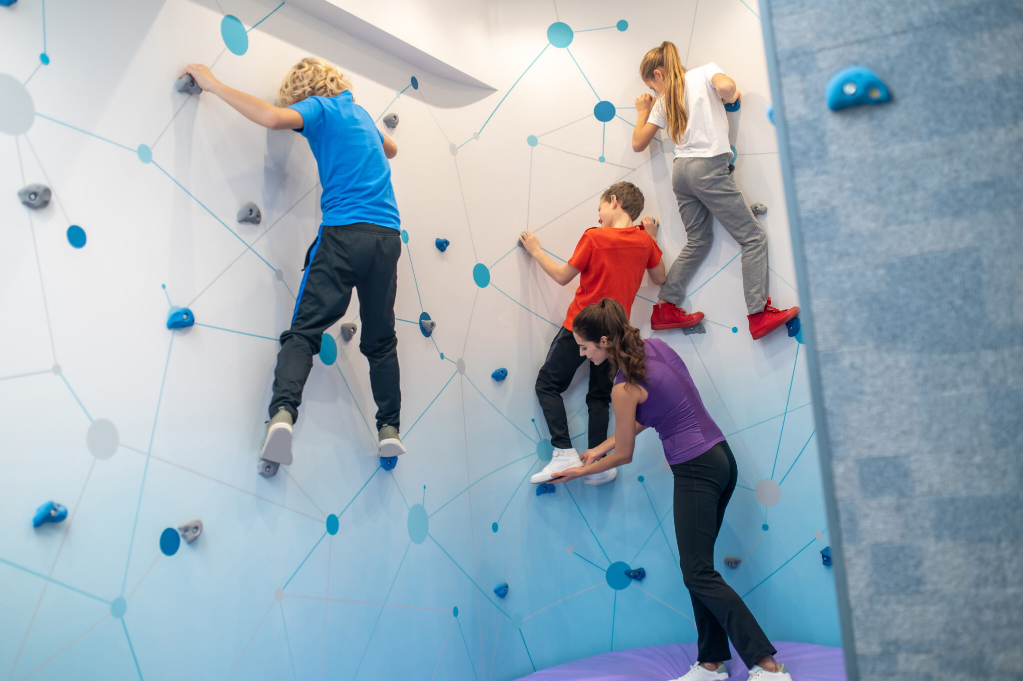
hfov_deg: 54.5
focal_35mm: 35
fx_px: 994
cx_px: 512
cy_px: 340
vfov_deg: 37.8
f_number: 2.2
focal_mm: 35
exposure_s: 1/160
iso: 250
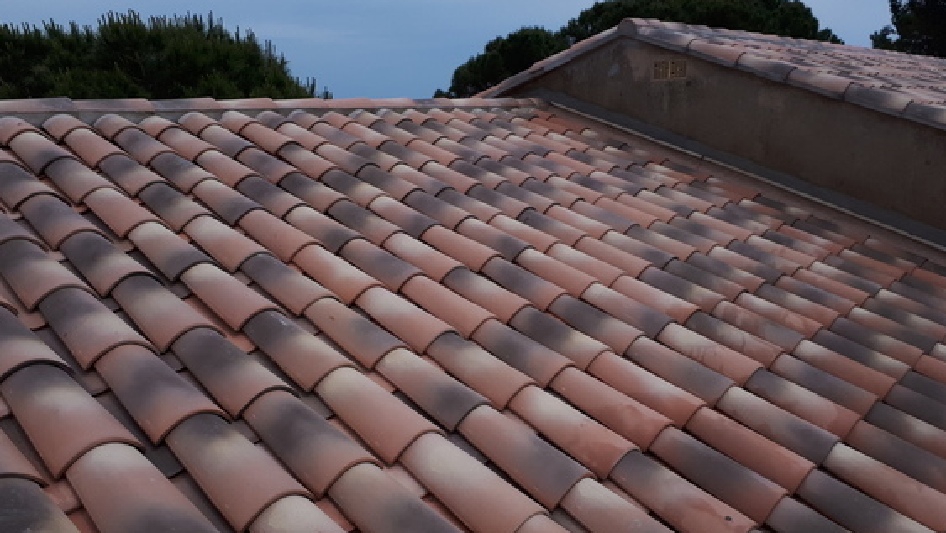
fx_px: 753
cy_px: 323
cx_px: 470
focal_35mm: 30
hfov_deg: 64.3
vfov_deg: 38.8
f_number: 1.9
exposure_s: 1/2710
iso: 40
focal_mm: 3.6
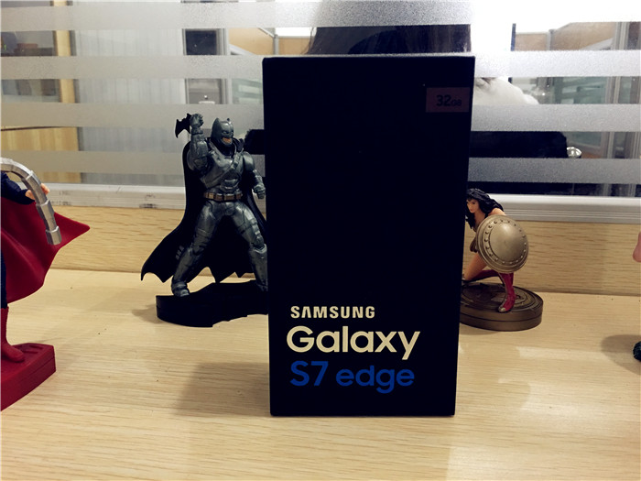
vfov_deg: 48.2
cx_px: 320
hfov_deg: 61.7
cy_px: 240
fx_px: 537
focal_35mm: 29
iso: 100
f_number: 2.2
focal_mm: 4.15
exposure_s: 1/10
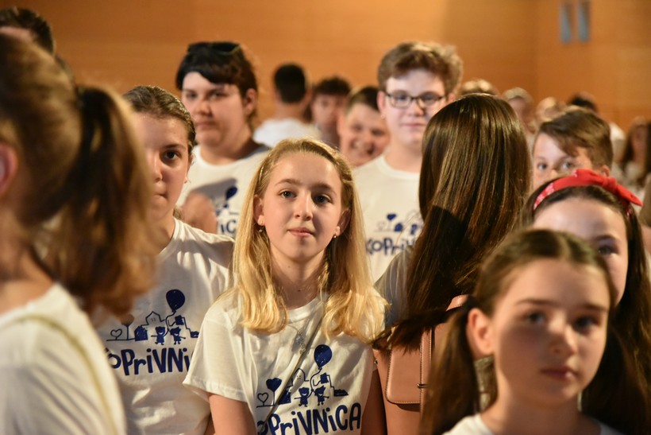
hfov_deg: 22.1
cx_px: 326
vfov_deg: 14.9
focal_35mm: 92
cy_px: 218
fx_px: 1664
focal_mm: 92
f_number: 4
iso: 10000
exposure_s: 1/100
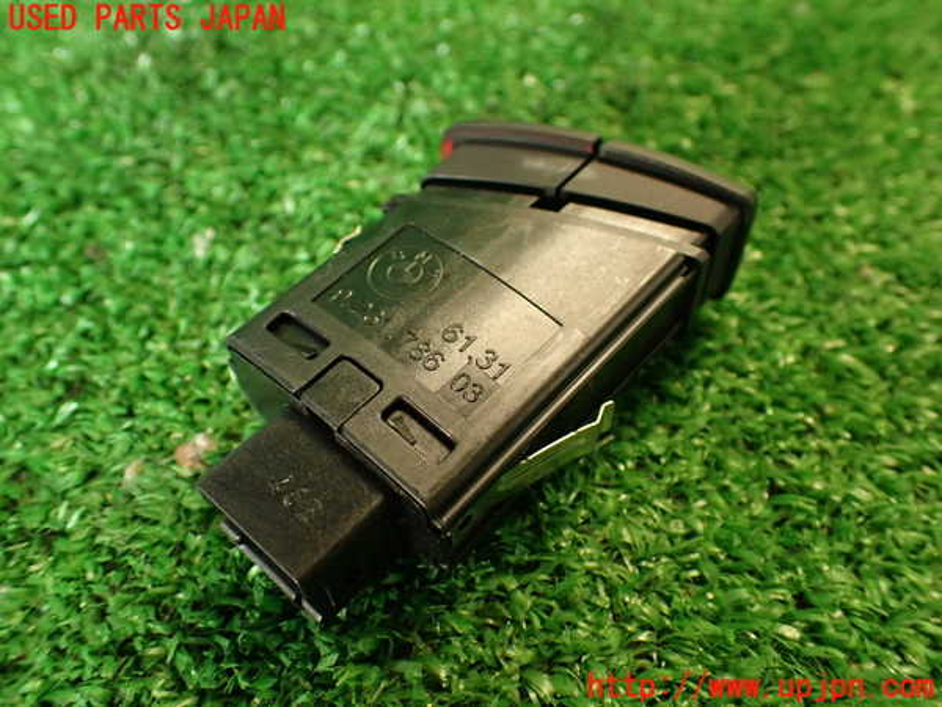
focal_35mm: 32
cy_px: 354
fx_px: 871
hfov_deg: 56.8
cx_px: 471
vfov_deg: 44.2
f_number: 2.4
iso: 400
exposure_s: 1/30
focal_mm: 5.79
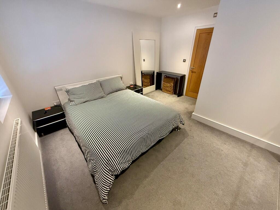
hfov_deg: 102.1
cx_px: 140
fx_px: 113
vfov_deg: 85.7
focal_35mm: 14
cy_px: 105
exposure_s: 1/50
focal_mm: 2.22
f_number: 2.2
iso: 400
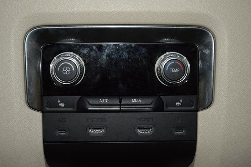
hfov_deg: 30.5
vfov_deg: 20.6
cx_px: 126
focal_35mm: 66
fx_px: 460
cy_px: 84
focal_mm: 44
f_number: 4.2
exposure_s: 1/30
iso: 500
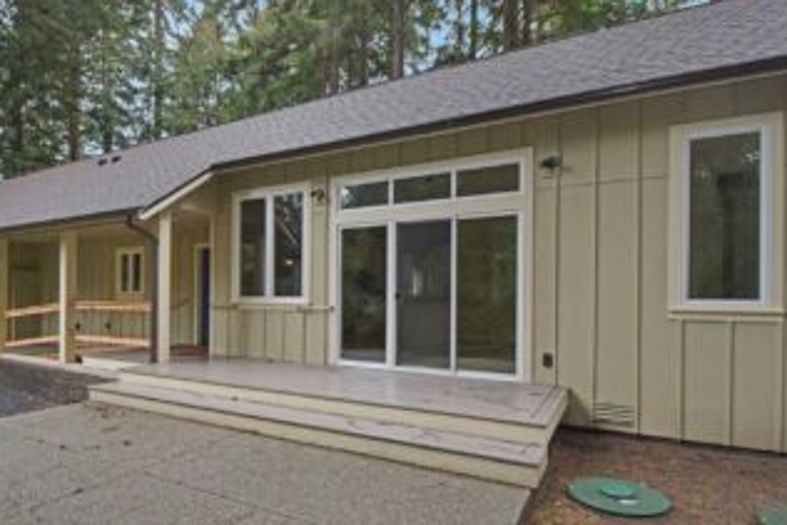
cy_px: 300
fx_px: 416
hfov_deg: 86.7
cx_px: 364
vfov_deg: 64.3
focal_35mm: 19
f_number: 5
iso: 800
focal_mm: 10
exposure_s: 1/100
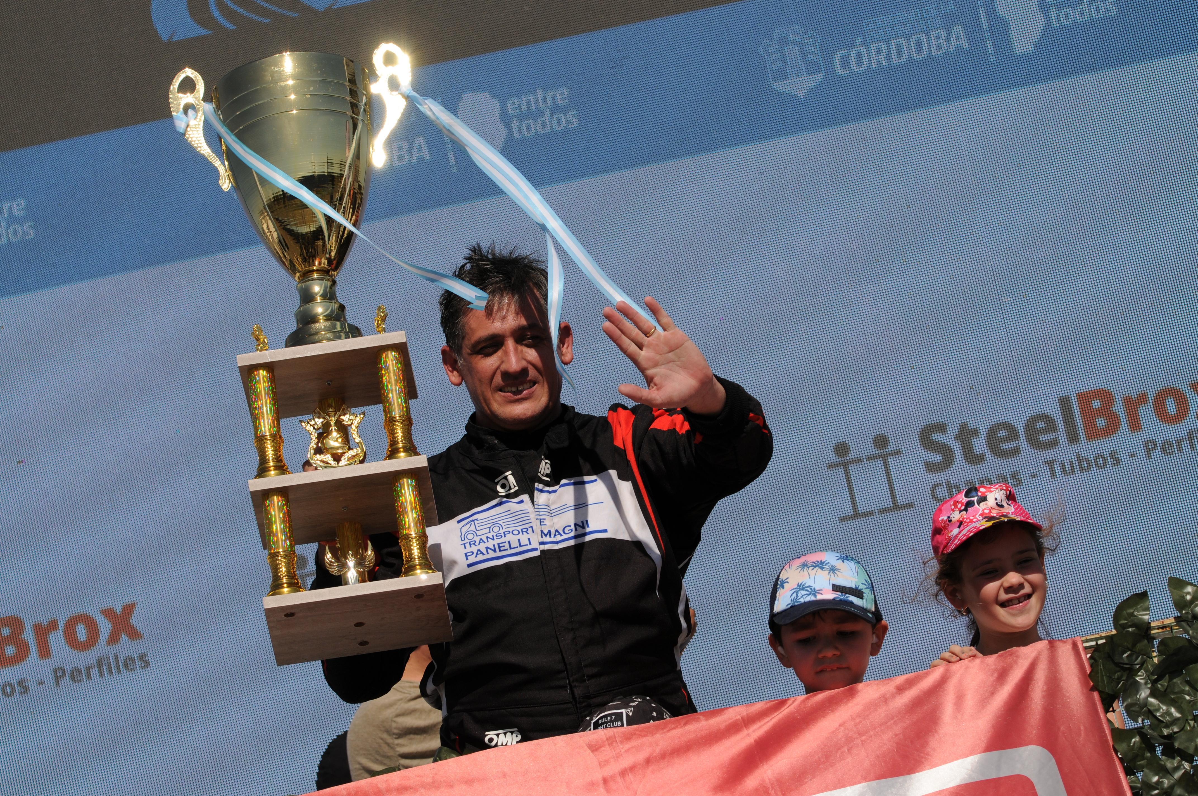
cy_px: 398
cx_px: 599
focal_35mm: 248
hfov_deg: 8.3
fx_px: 8226
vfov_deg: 5.5
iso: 200
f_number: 7.1
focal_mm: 165
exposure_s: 1/1600
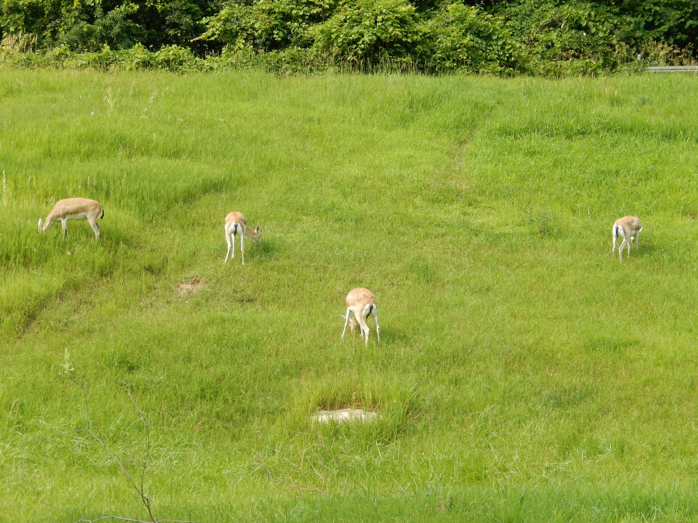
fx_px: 2380
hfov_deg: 16.7
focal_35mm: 118
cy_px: 262
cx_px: 351
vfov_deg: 12.6
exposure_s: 1/250
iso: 125
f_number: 5.5
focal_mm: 21
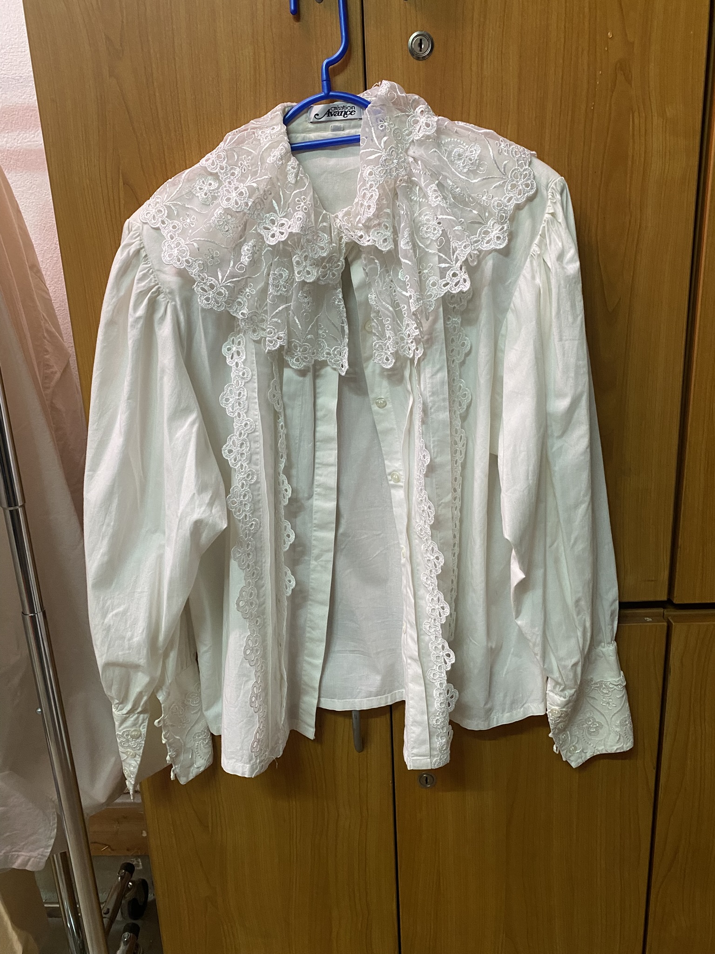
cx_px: 358
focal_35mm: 26
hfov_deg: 53.1
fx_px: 716
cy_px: 477
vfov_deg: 67.3
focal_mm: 4.25
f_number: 1.8
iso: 320
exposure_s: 1/50
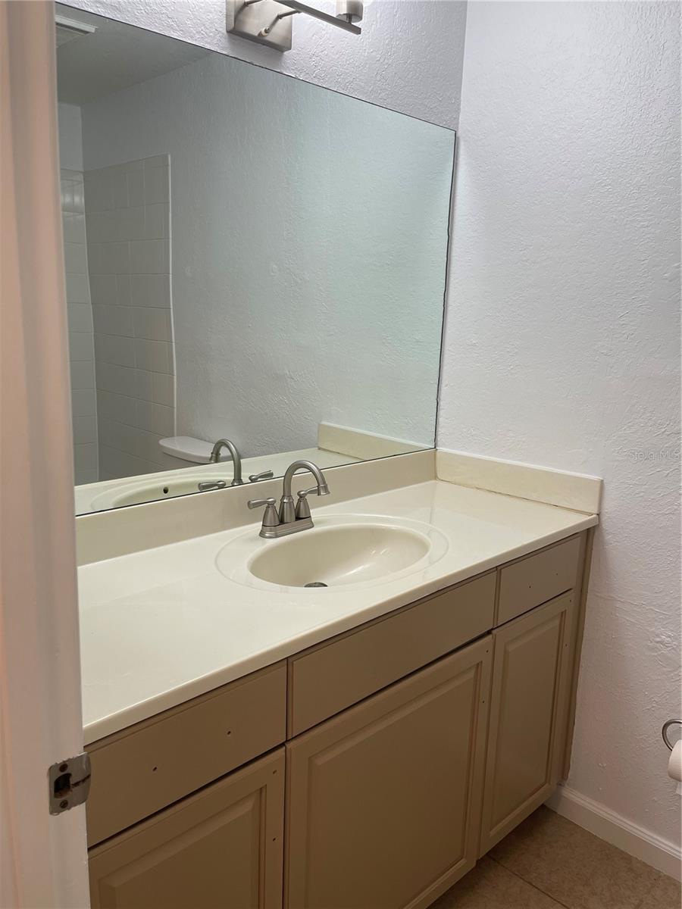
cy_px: 454
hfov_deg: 54.9
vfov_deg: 69.4
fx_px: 657
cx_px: 341
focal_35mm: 25
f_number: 1.6
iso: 50
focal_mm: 5.1
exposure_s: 1/120
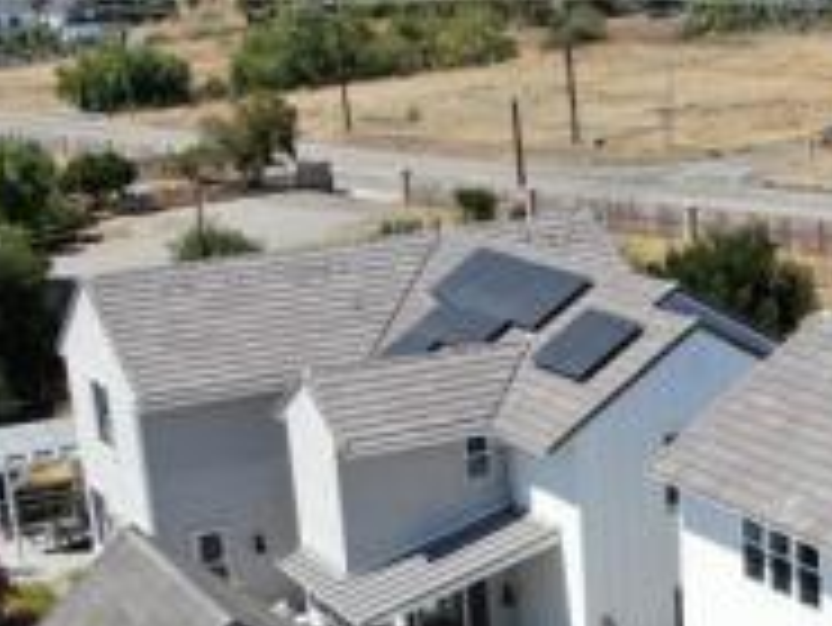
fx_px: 1924
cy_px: 671
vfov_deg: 17.9
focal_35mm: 80
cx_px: 571
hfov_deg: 24.3
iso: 200
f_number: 3.4
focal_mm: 6.35
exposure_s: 1/1600
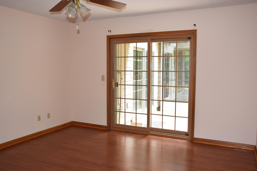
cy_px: 86
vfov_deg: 40.0
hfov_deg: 57.2
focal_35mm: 33
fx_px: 236
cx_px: 128
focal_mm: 22
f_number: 5.6
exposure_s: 1/125
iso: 720
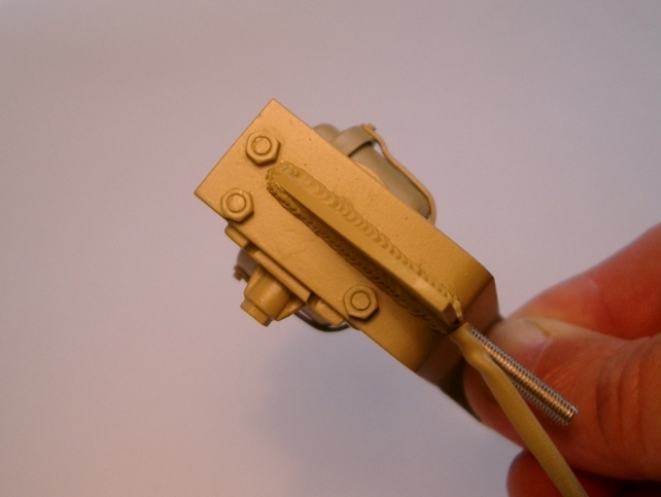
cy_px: 248
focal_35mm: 37
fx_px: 707
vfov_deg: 38.7
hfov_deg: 50.1
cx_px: 330
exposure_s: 1/1000
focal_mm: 7.6
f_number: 2.6
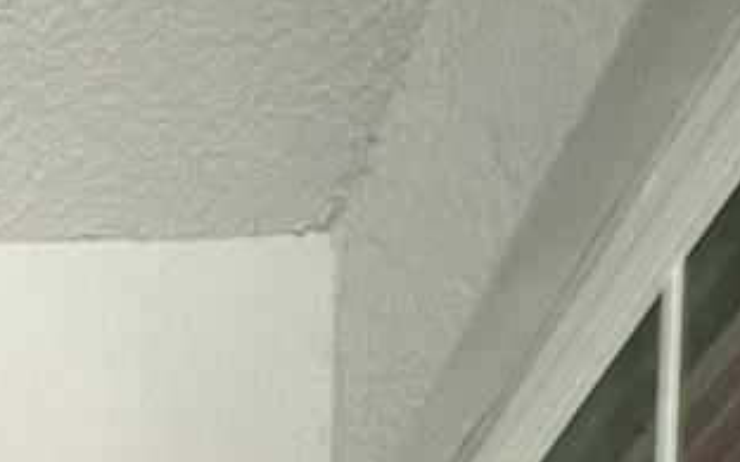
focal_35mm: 53
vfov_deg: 11.4
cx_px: -140
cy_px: 1393
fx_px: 1069
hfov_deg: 32.0
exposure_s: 1/99
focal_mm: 1.57
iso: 250
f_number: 1.8
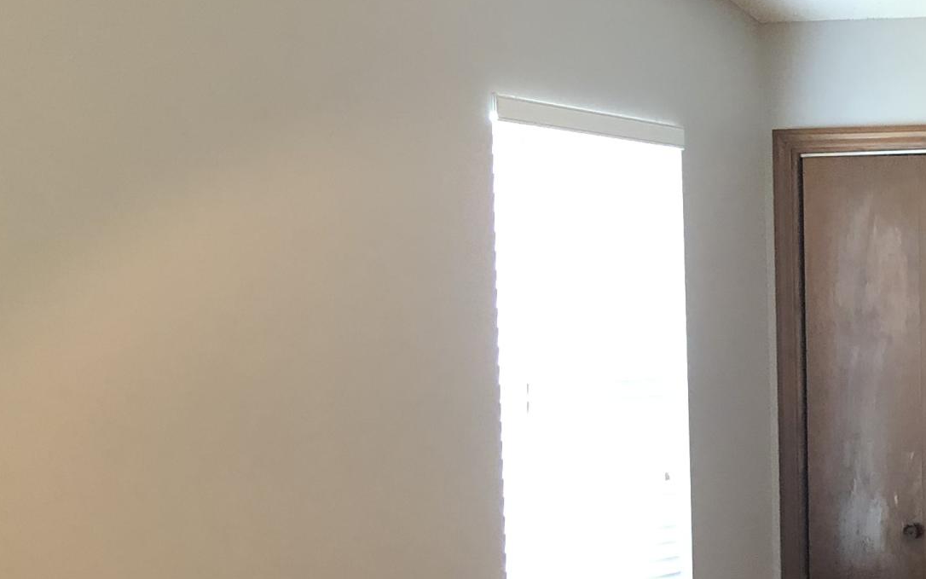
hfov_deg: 22.6
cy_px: 476
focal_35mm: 82
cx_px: 1191
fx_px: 2070
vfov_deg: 15.8
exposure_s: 1/15
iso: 64
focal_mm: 3.99
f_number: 1.8
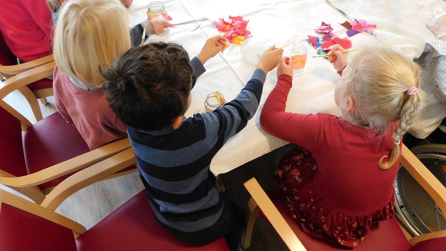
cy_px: 149
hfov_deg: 71.9
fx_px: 308
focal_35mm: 26
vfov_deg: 44.2
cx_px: 231
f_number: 3
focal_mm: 4
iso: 400
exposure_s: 1/30
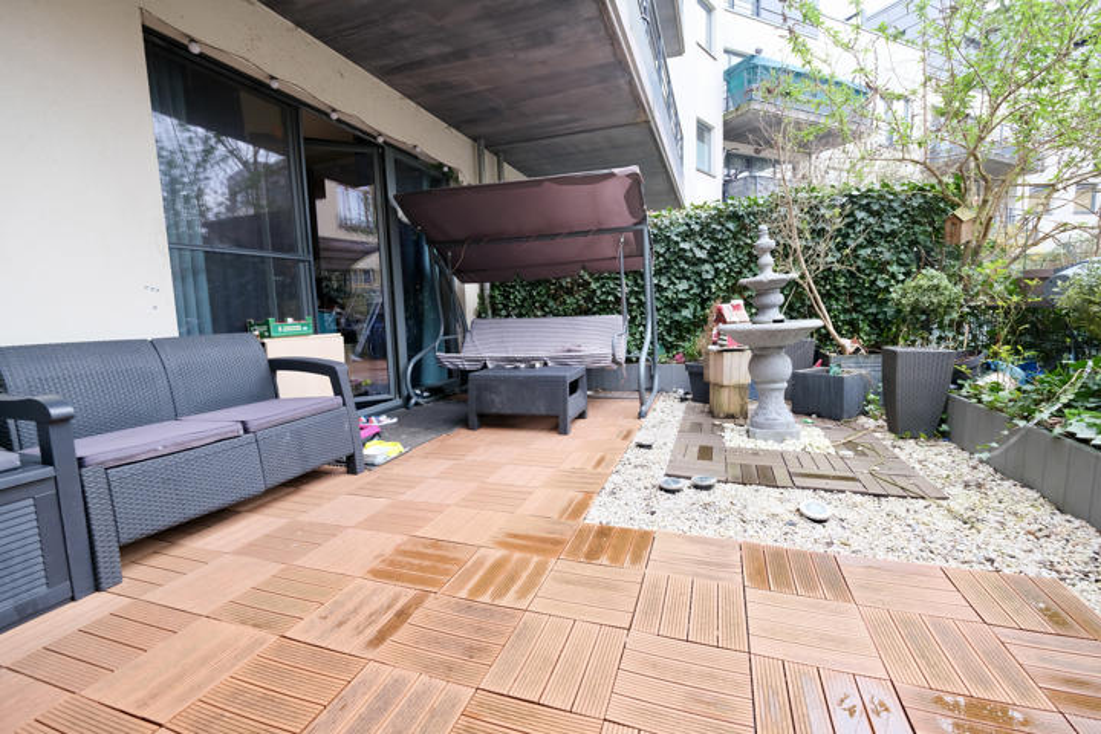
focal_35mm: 15
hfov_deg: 100.4
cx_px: 550
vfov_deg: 77.3
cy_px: 367
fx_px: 459
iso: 320
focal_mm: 10
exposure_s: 1/80
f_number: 4
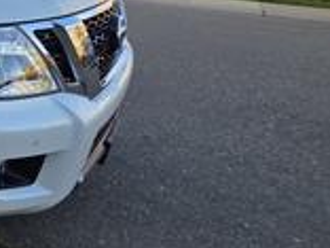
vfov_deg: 34.0
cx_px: -152
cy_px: 78
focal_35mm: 42
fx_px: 400
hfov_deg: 29.5
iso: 40
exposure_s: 1/425
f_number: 1.9
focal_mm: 2.2
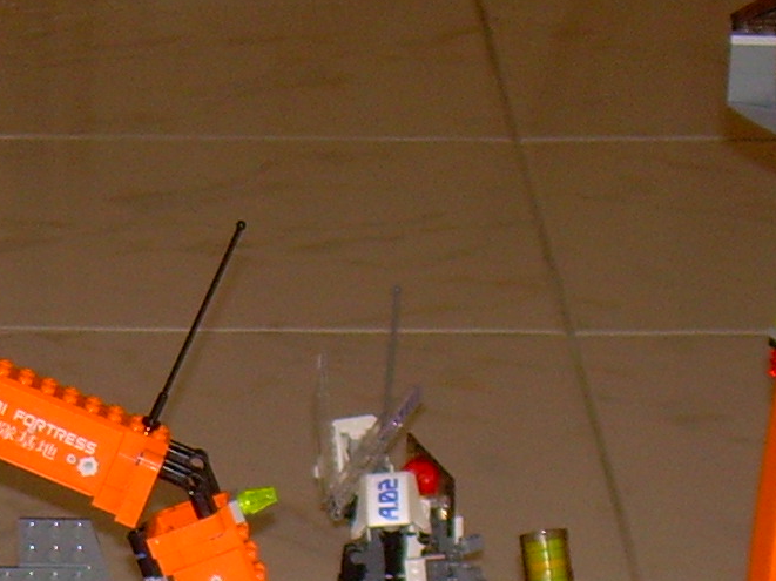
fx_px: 6318
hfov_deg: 7.0
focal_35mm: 282
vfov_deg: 5.2
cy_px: 805
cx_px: -149
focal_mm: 13.9
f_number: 4
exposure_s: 1/60
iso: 130
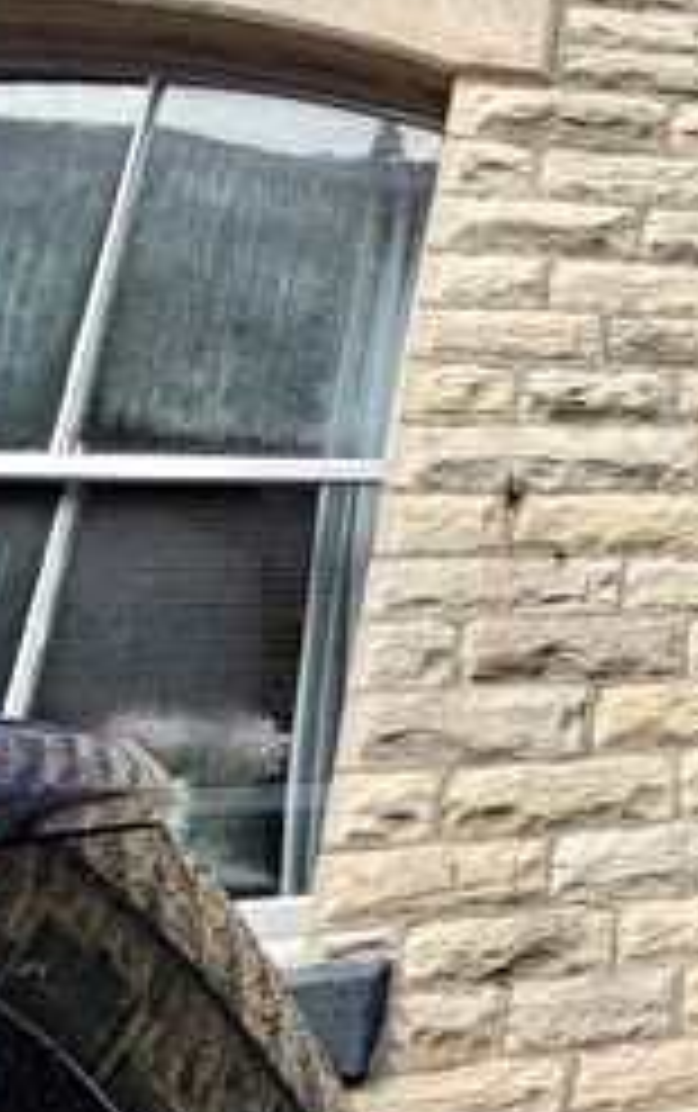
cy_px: 416
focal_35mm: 42
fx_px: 1275
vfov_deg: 46.7
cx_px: 1513
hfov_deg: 17.3
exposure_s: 1/205
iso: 40
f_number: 2.2
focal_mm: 2.22
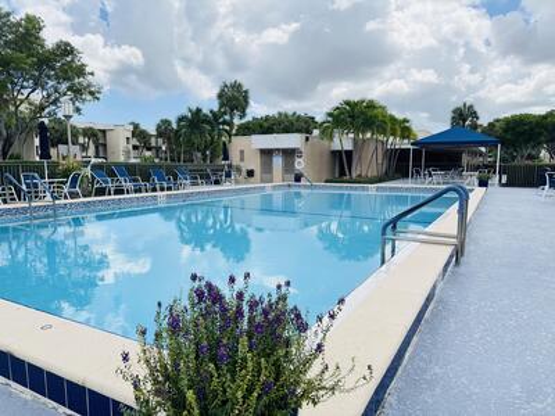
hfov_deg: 71.6
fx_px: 385
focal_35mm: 24
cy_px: 208
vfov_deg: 56.8
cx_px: 278
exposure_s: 1/2506
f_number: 1.78
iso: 80
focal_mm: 6.76
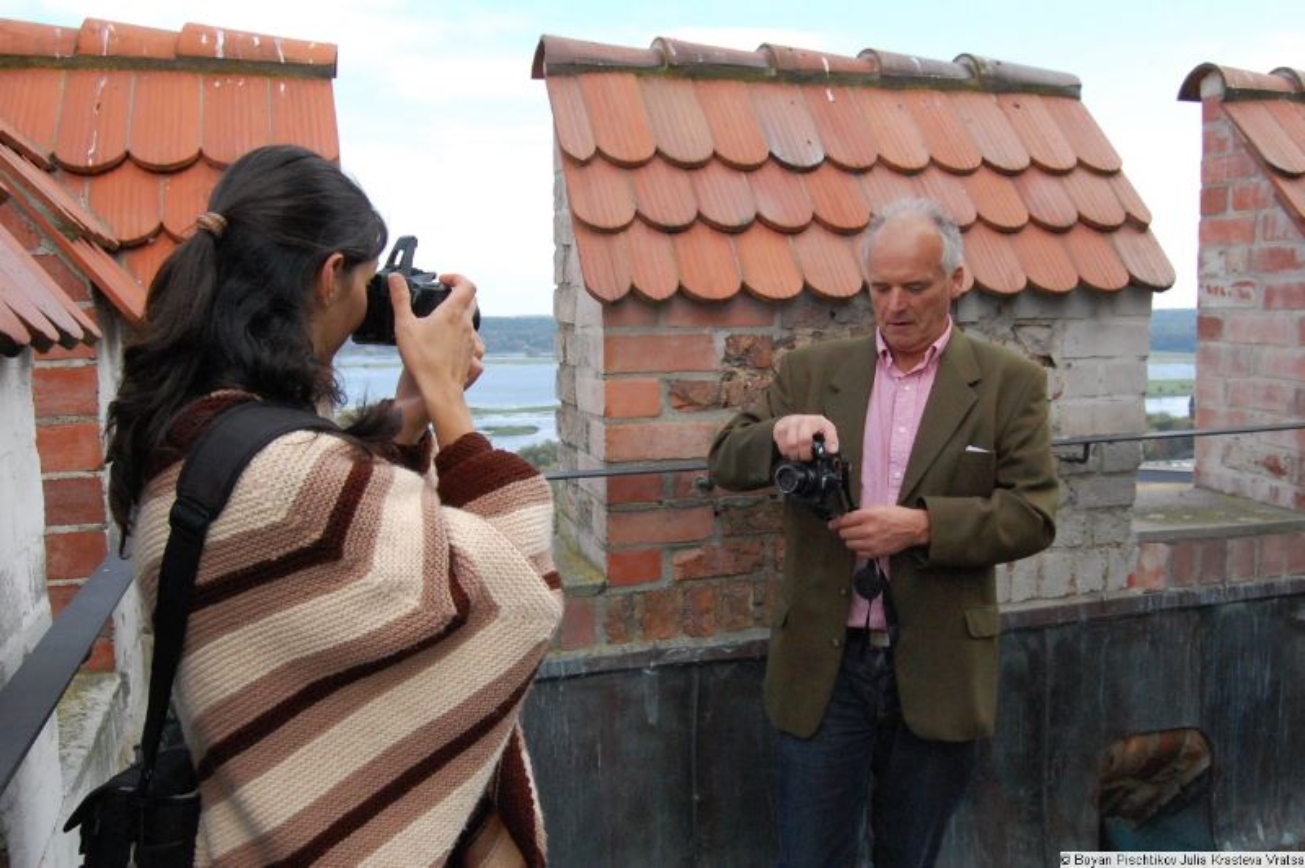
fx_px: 1250
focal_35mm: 34
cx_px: 652
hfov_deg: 55.1
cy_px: 434
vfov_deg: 38.3
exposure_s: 1/500
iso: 1600
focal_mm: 23
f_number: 11
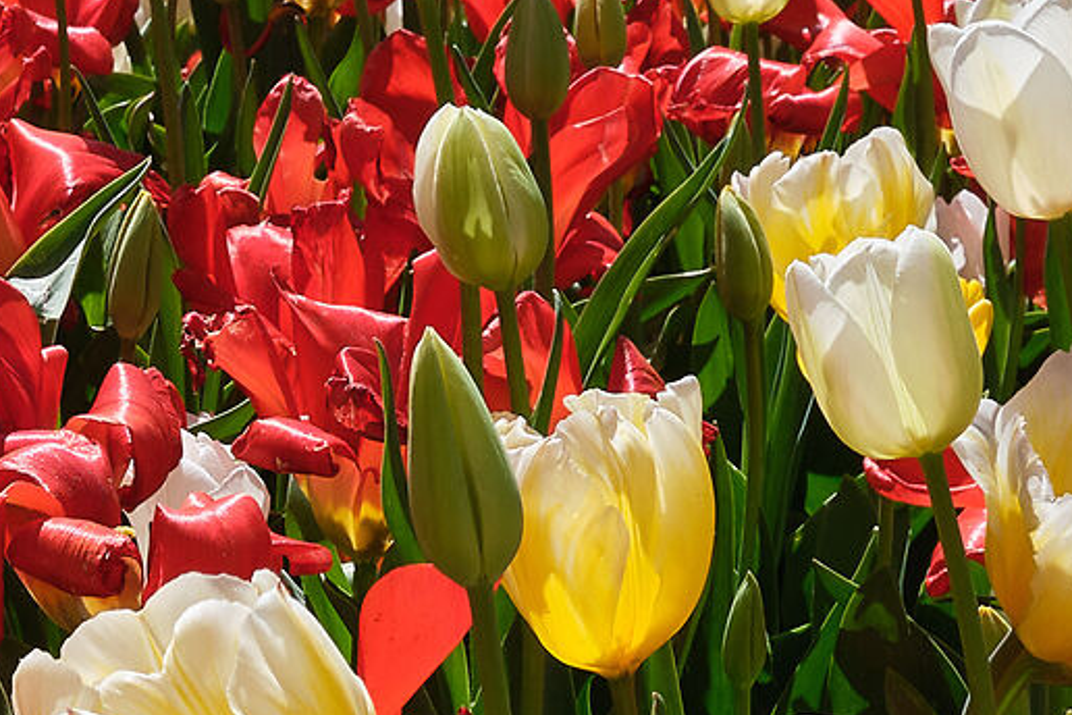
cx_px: 135
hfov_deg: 21.5
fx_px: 2769
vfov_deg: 13.3
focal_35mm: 93
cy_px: 1255
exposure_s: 1/320
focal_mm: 13
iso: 160
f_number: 8
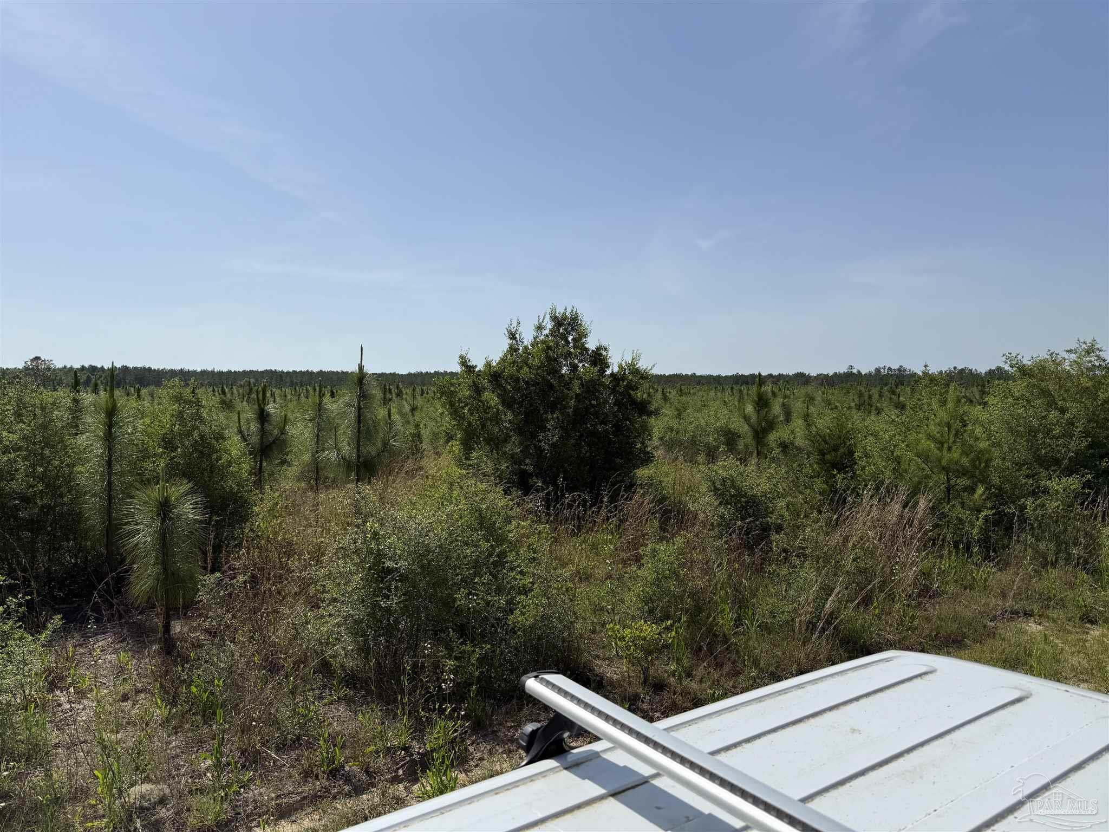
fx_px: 769
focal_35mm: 24
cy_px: 416
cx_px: 554
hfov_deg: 71.6
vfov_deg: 56.8
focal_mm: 6.76
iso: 80
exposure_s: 1/8130
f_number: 1.78
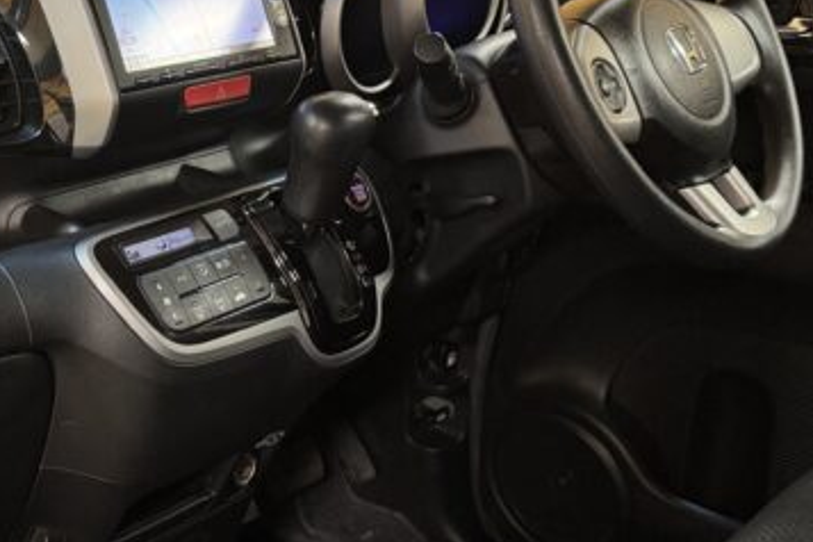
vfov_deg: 24.1
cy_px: 187
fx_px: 1265
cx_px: 157
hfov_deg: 34.5
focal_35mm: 56
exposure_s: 1/50
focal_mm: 6.76
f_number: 1.78
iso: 250
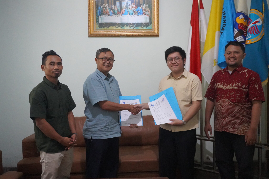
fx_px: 235
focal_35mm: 32
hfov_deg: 59.5
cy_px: 90
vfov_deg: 41.7
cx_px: 134
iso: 6400
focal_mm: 21
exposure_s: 1/160
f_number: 4
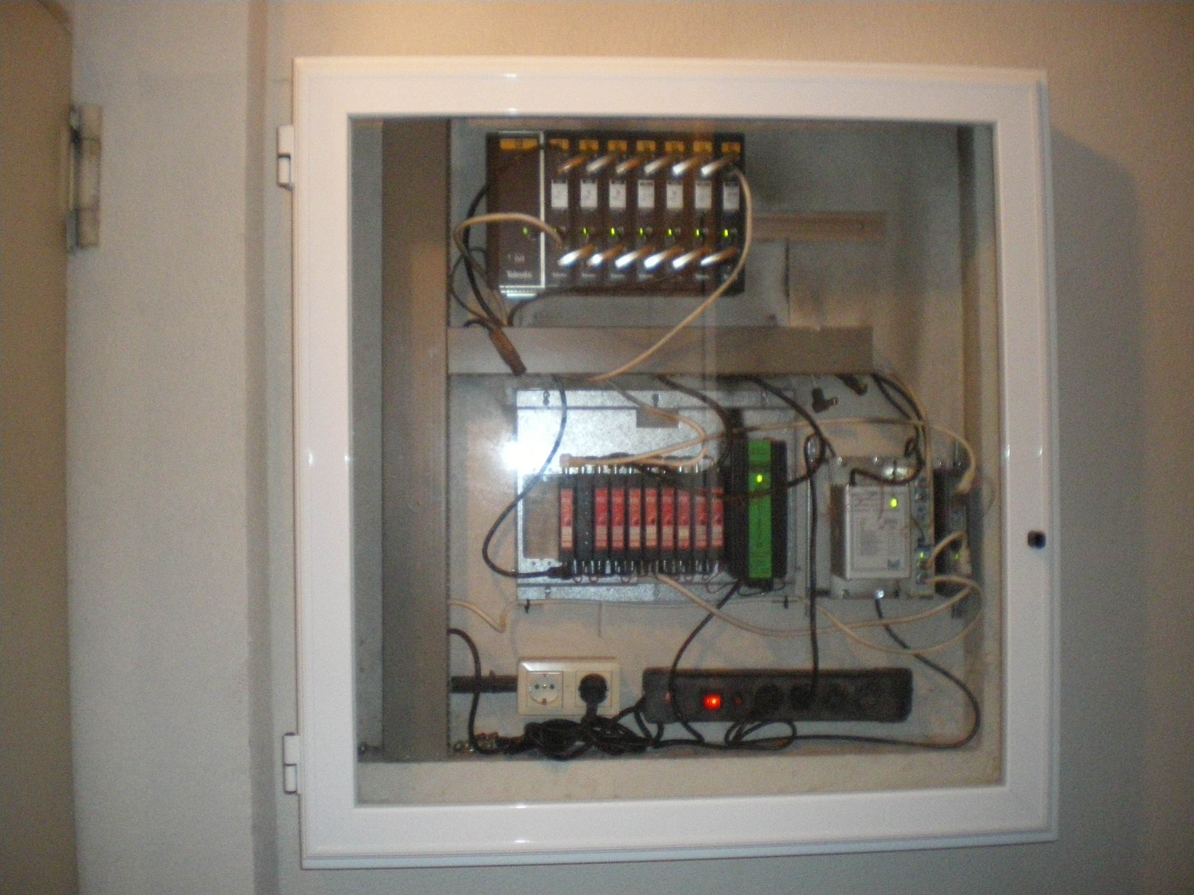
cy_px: 448
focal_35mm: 36
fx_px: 1242
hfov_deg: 51.4
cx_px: 597
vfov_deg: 39.7
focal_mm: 6.3
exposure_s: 1/50
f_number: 3.1
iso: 800
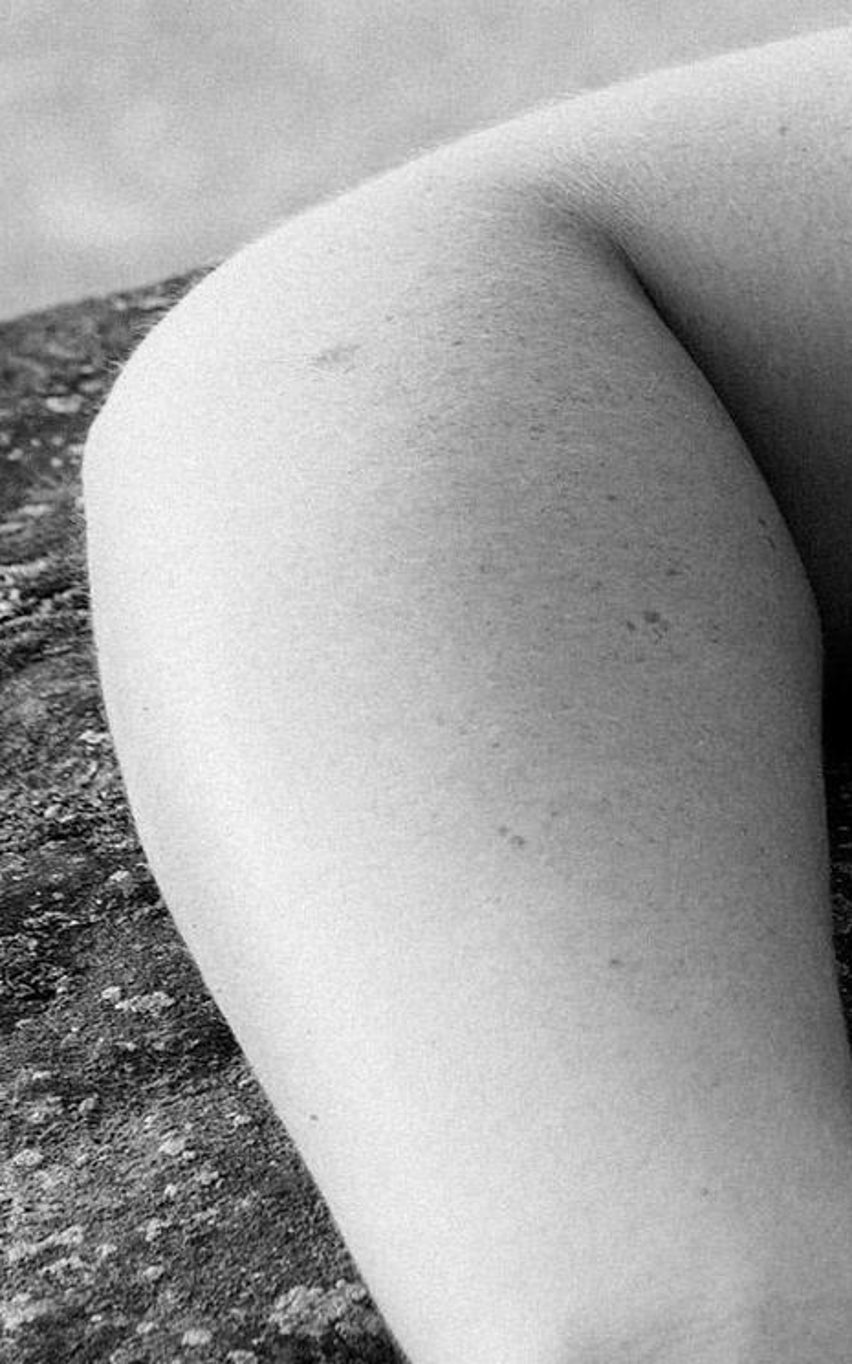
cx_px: 2166
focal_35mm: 184
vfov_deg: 11.4
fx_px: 6836
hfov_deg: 6.7
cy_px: 425
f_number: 5
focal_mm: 35
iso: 200
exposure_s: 1/250
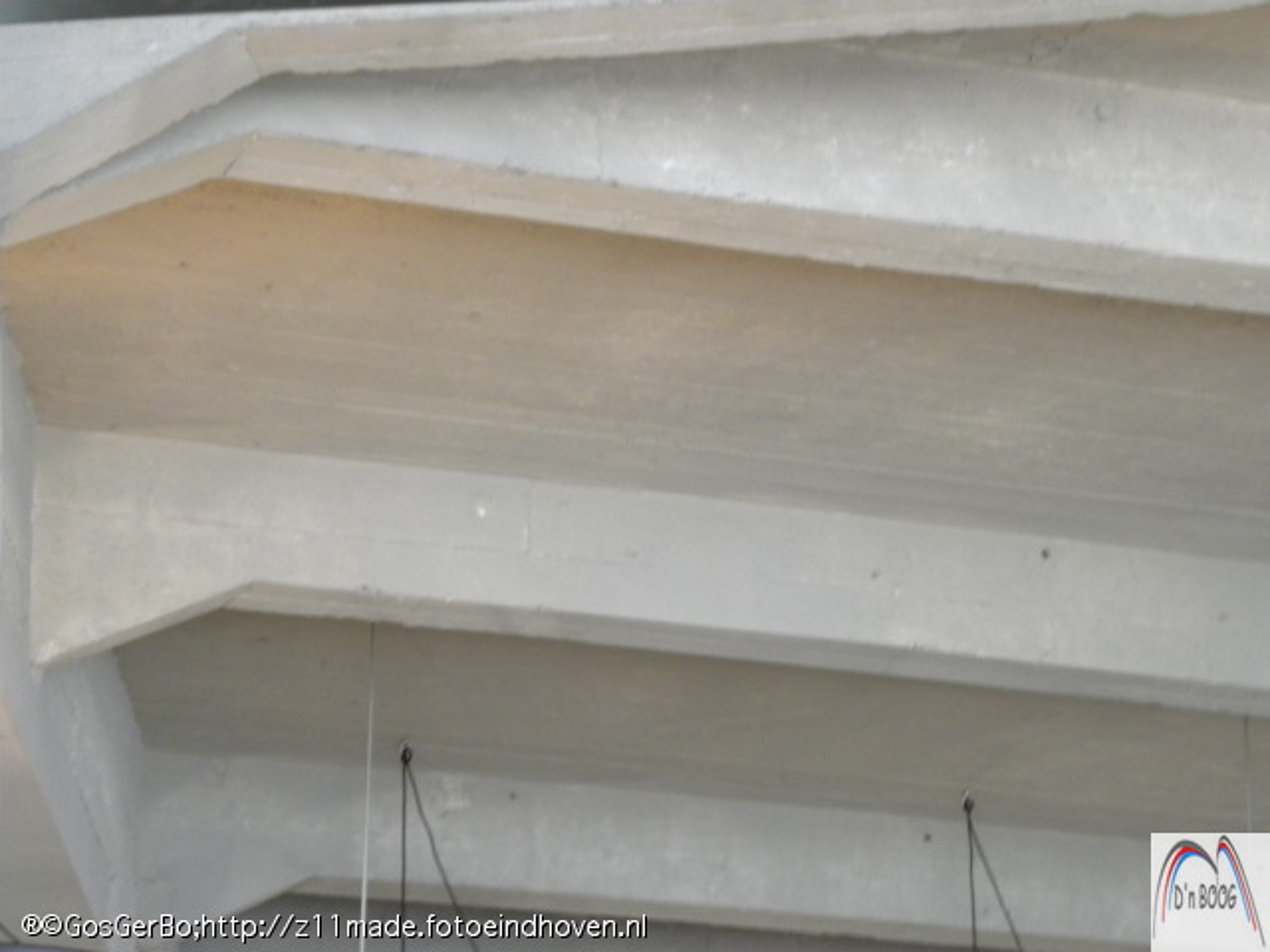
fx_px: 5283
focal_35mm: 144
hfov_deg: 13.7
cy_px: 476
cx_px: 635
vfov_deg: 10.3
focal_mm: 25.7
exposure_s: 1/12.6
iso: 400
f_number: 4.5
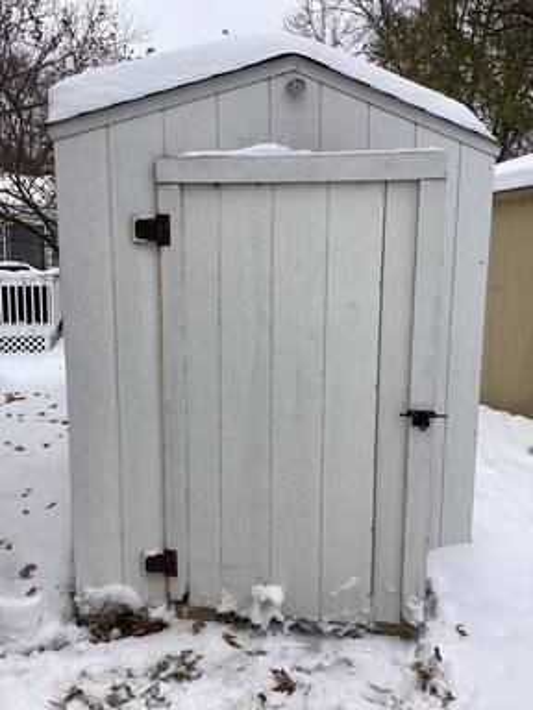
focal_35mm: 31
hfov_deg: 45.4
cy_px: 355
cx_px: 266
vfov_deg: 58.4
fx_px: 636
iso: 25
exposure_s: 1/264
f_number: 2.4
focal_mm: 3.3
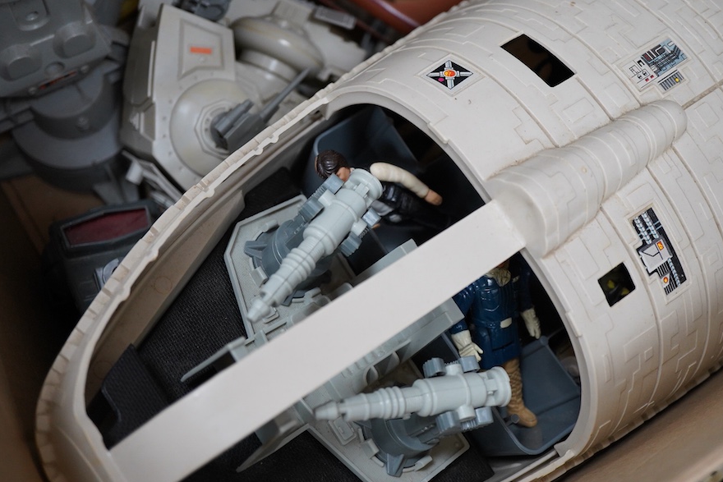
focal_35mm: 46
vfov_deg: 29.3
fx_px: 924
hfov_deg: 42.7
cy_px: 246
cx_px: 356
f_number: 3.5
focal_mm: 30
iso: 1250
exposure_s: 1/125
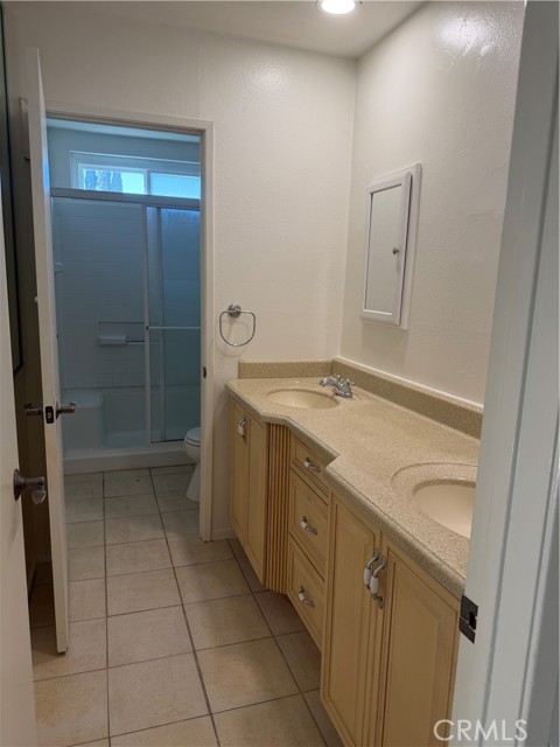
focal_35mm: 24
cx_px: 280
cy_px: 374
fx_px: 518
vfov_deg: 71.6
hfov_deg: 56.8
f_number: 1.78
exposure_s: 1/121
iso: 64
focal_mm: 6.76
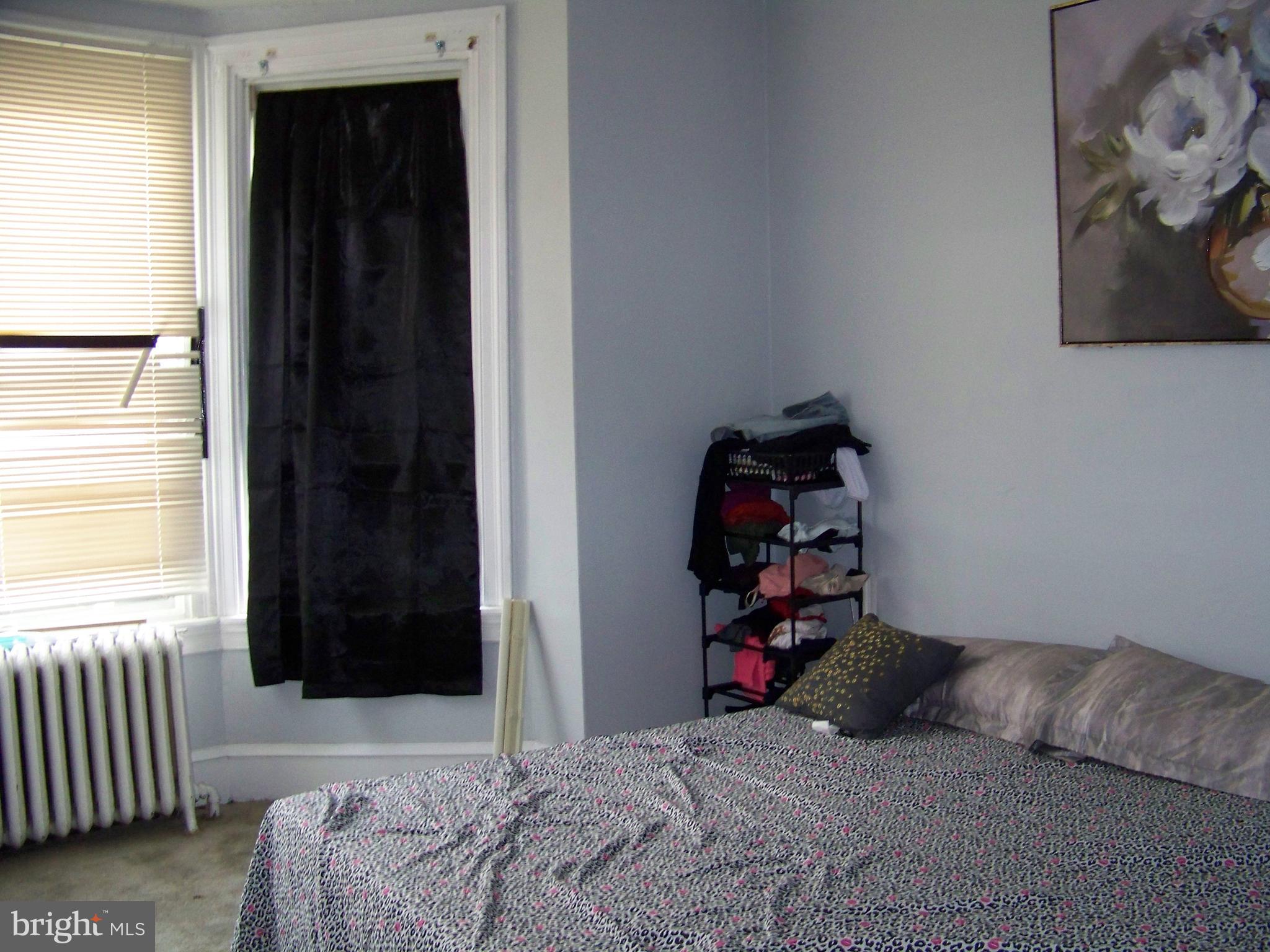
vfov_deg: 39.7
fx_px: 1321
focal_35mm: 36
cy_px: 476
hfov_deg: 51.4
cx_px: 635
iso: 200
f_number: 2.8
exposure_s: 1/30
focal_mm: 5.85
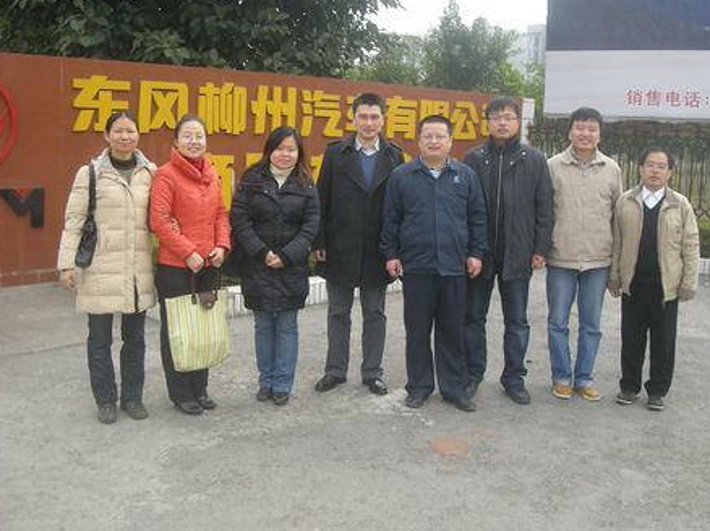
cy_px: 245
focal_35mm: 40
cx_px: 381
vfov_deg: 35.9
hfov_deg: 46.8
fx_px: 820
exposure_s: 1/262
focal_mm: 5.7
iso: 50
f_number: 2.8
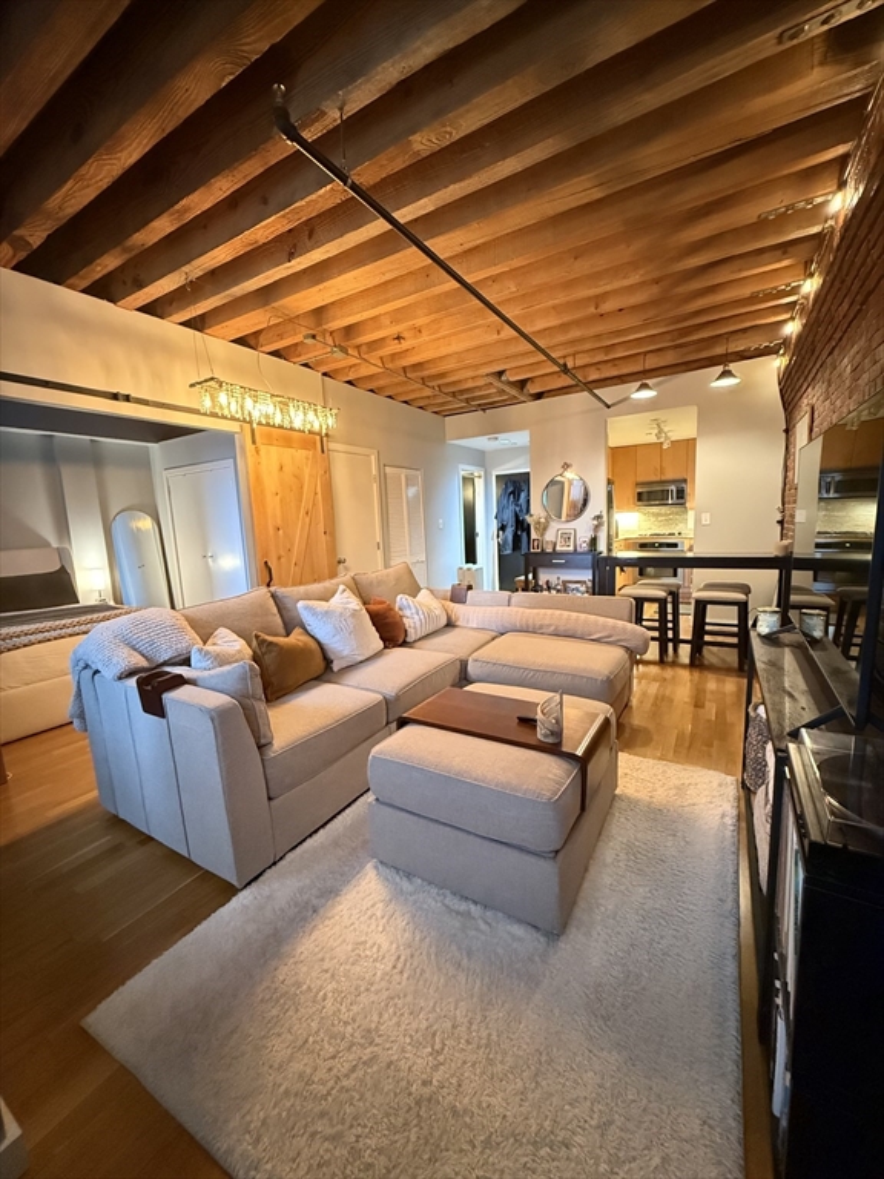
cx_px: 442
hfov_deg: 85.7
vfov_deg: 102.1
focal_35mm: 14
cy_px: 590
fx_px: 477
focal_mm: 2.22
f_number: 2.2
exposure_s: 1/40
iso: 1600
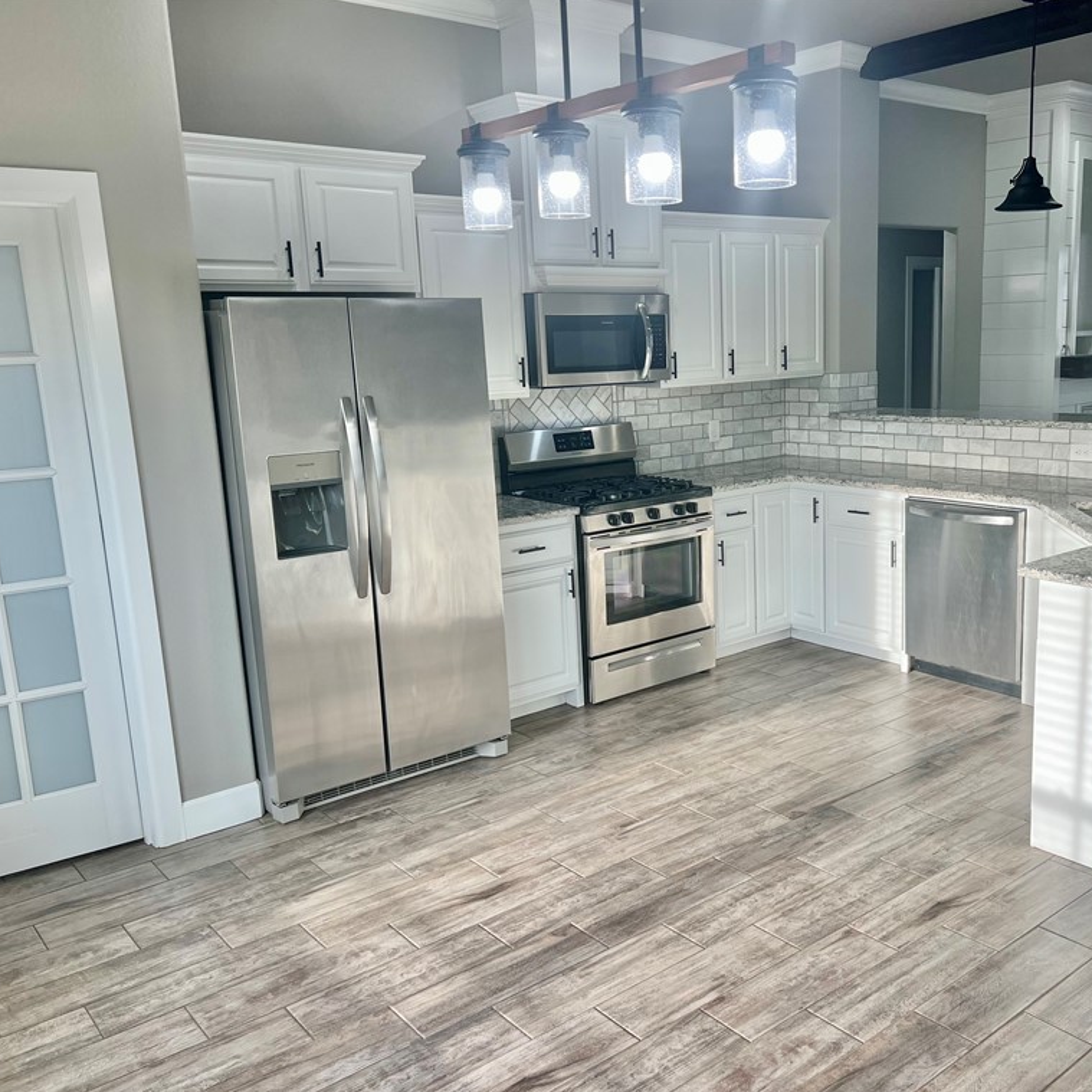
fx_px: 1106
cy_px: 547
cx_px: 691
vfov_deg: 52.5
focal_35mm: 31
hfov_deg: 51.9
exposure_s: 1/259
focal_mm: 5.7
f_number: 1.5
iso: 50
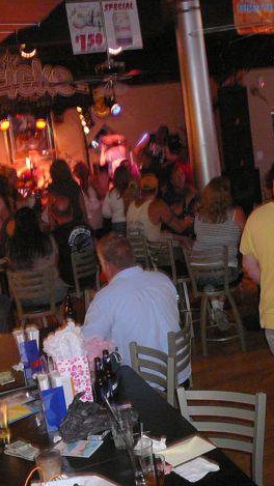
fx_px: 671
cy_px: 238
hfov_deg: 22.9
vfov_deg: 39.9
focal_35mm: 52
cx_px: 192
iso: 320
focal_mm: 5.2
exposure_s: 1/8
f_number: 2.8
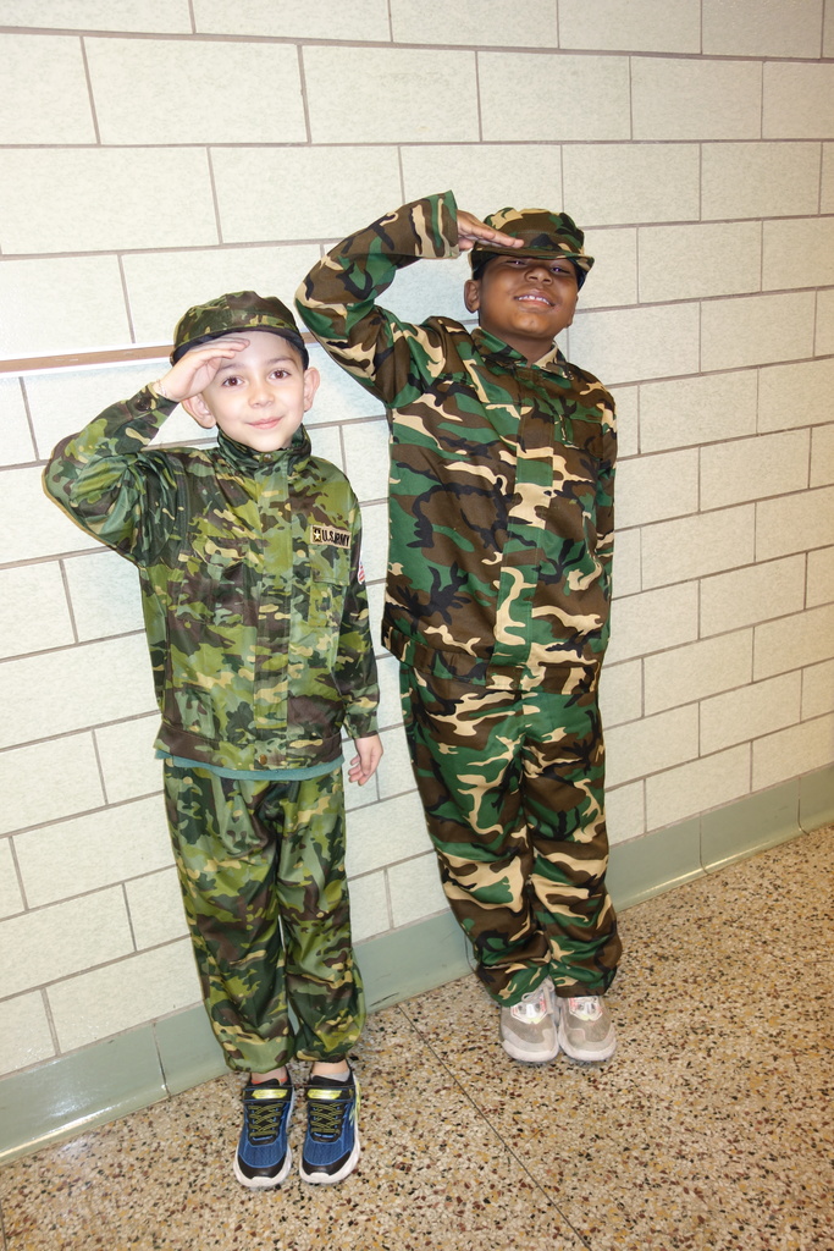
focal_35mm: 28
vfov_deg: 65.5
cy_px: 626
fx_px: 973
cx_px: 417
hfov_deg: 46.4
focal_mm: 10.4
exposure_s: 1/30
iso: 125
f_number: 1.8
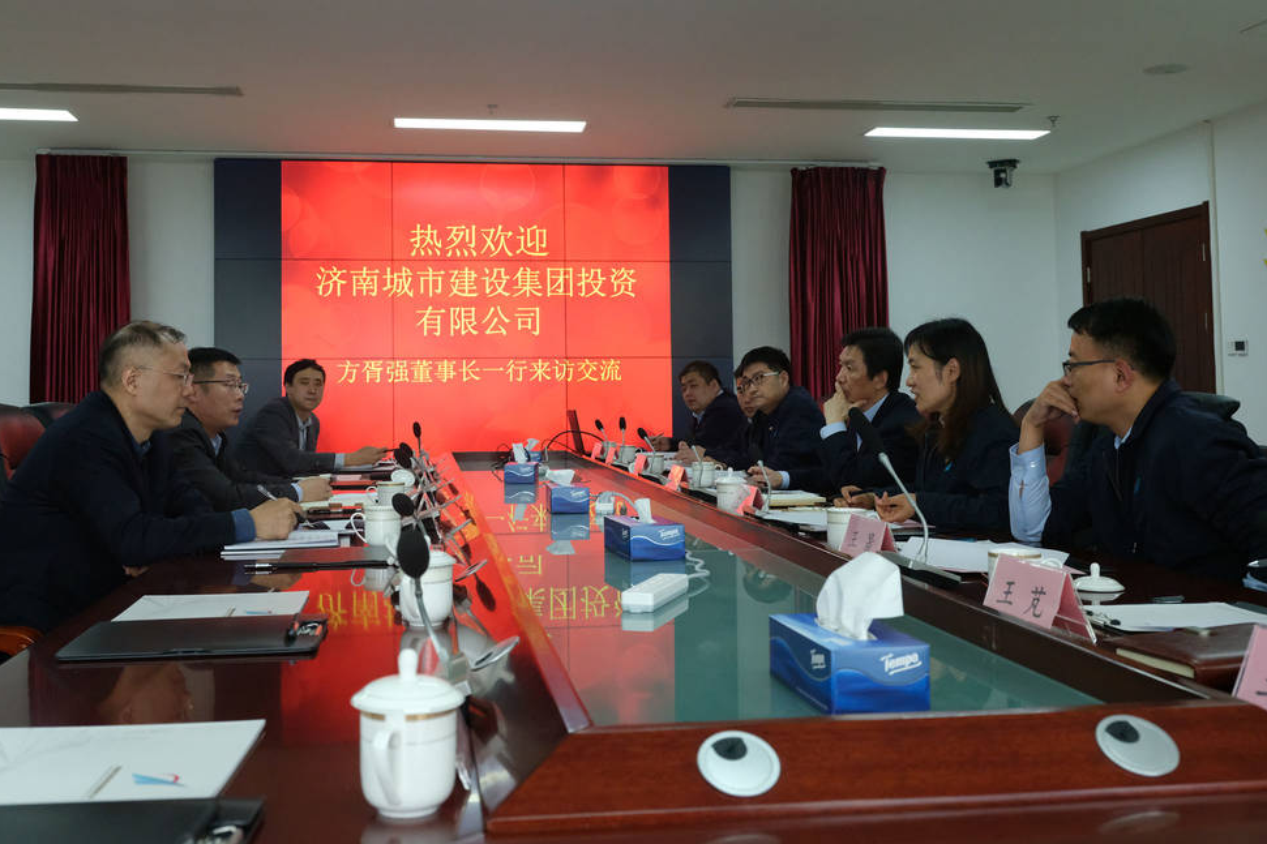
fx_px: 1056
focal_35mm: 30
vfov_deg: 43.6
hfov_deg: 61.9
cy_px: 437
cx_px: 628
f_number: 7.1
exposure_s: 1/200
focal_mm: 35.6
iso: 5000
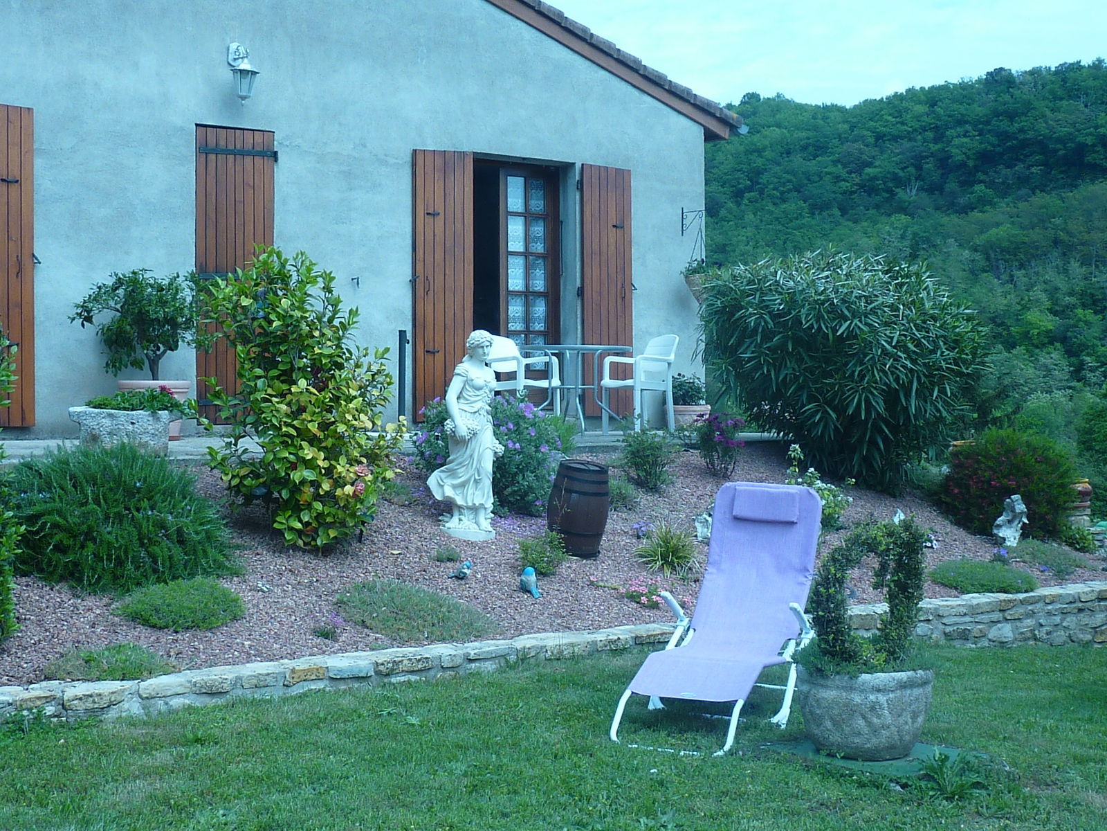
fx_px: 1759
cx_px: 554
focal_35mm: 55
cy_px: 416
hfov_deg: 34.9
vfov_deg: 26.6
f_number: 4.5
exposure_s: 1/500
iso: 80
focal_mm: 5
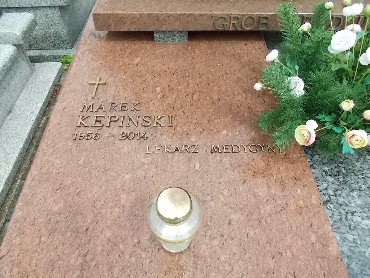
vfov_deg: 53.1
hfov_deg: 67.3
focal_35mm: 26
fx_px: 278
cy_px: 139
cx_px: 185
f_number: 8
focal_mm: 4.6
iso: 400
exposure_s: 1/320
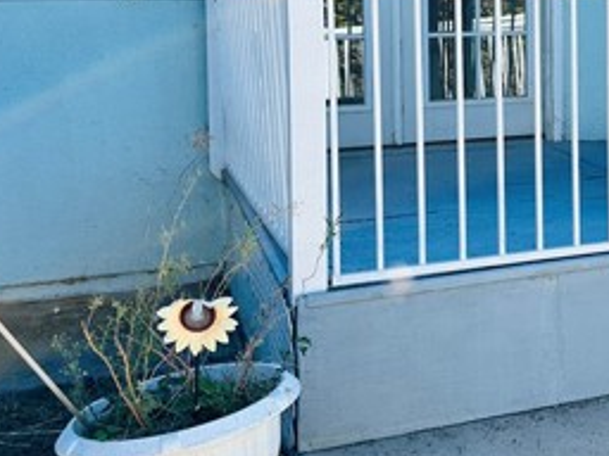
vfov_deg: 23.8
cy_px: 48
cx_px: 611
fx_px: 1056
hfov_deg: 29.9
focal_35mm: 60
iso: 80
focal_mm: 6.86
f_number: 1.78
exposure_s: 1/1880
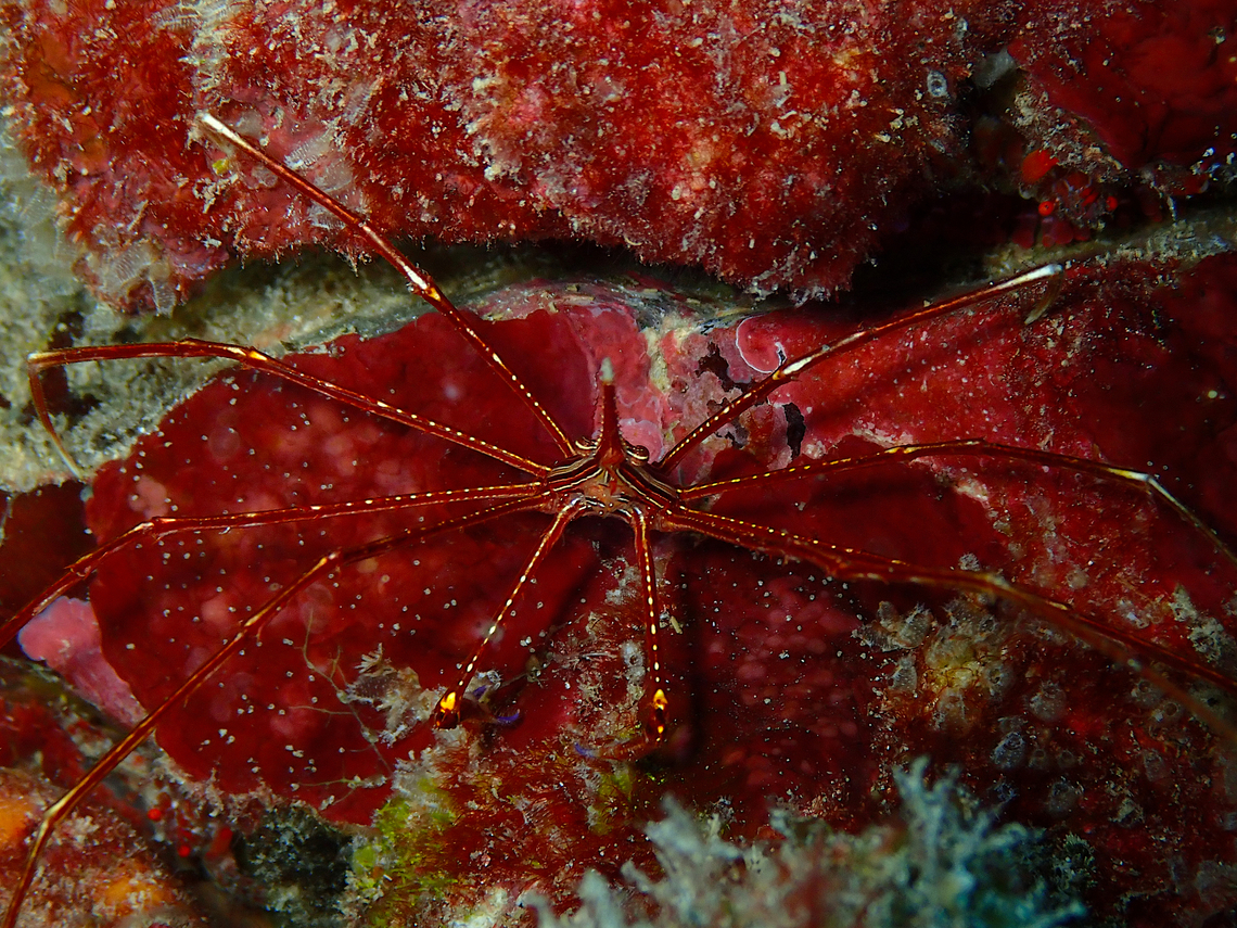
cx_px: 618
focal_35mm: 85
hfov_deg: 23.0
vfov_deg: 17.4
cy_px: 464
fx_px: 3037
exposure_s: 1/160
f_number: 6.3
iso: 200
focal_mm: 15.41
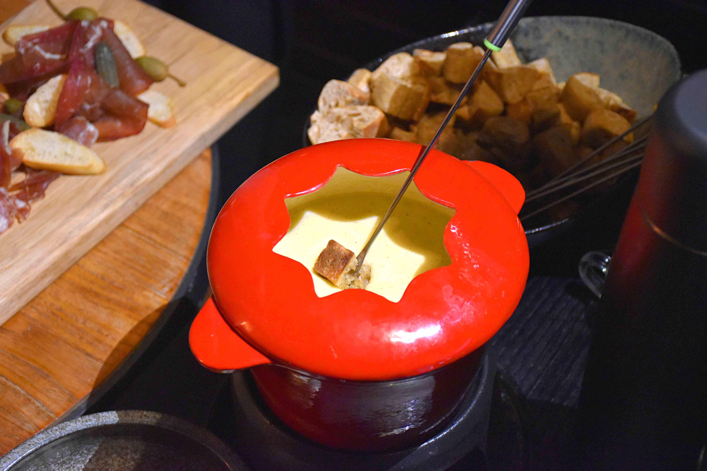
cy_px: 236
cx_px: 354
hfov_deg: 27.0
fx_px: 1473
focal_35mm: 75
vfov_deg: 18.2
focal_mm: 50
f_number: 4.8
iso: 3200
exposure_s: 1/30
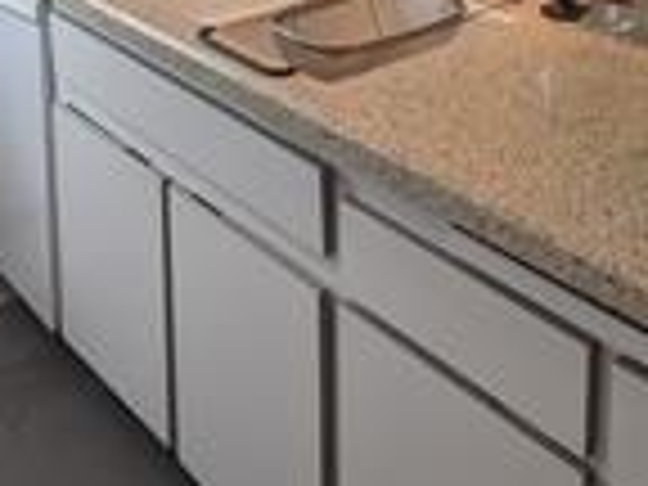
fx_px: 936
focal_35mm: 50
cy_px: -178
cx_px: 436
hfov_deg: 37.7
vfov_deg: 24.6
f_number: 2.2
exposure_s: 1/120
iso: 30
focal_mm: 2.22
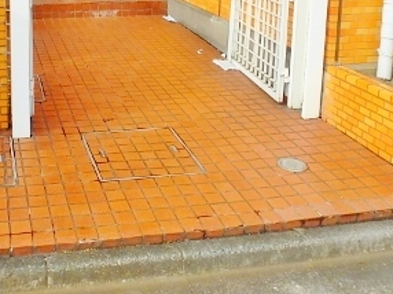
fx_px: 533
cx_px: 66
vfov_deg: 28.9
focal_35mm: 47
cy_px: 3
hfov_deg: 38.6
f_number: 3.5
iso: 125
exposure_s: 1/400
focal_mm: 3.7
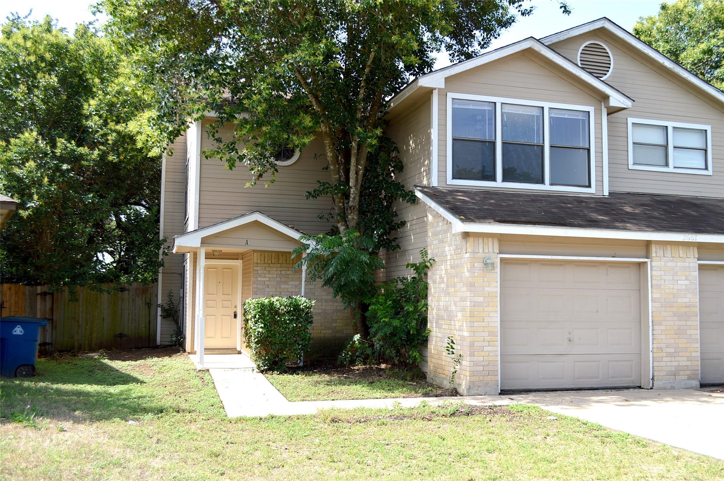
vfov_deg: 36.8
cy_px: 240
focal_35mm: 36
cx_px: 362
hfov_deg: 53.2
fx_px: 723
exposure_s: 1/250
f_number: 5
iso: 100
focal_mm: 24
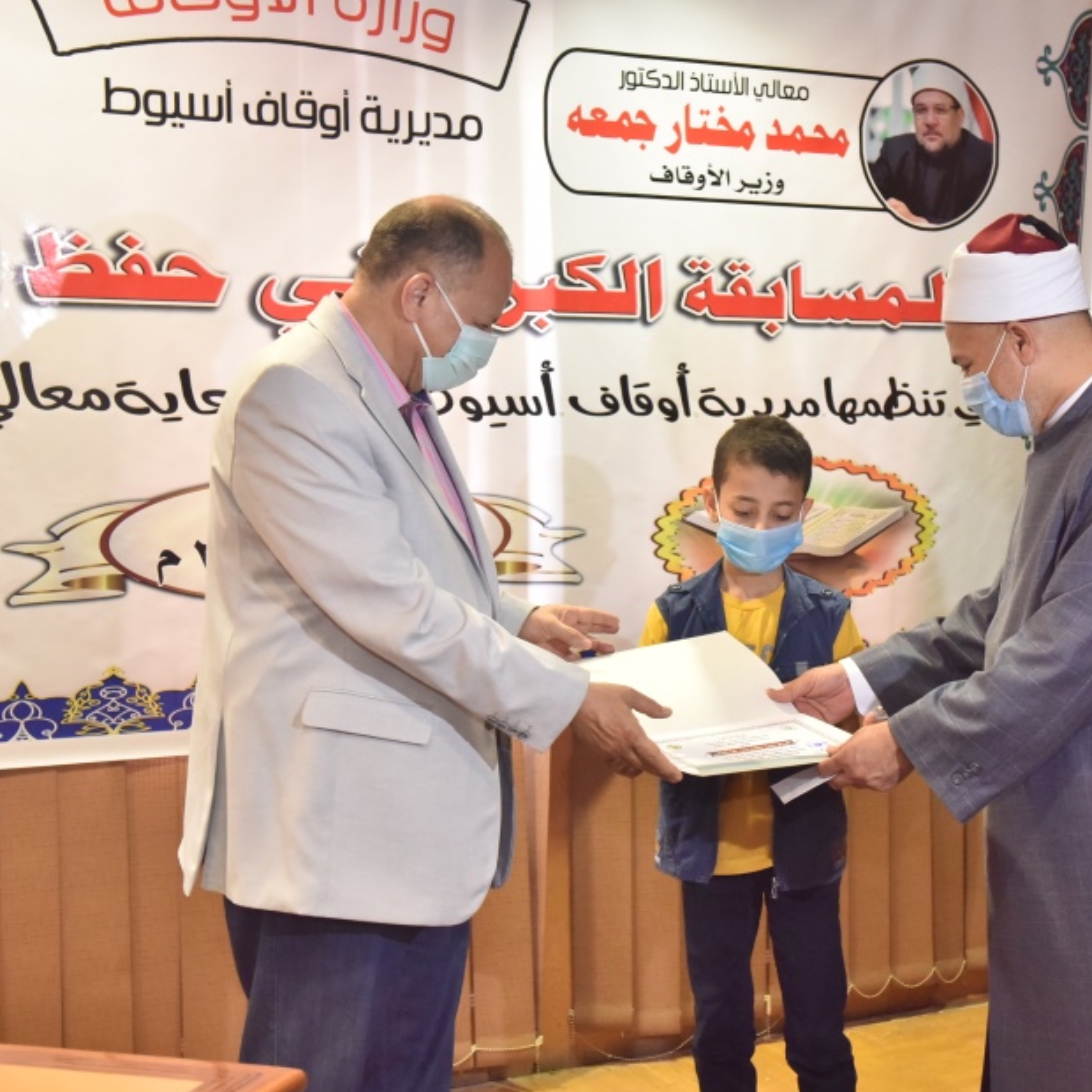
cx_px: 690
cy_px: 575
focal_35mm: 59
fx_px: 2106
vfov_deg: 29.1
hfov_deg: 29.0
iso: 5000
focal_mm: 42
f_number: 4.5
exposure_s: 1/125
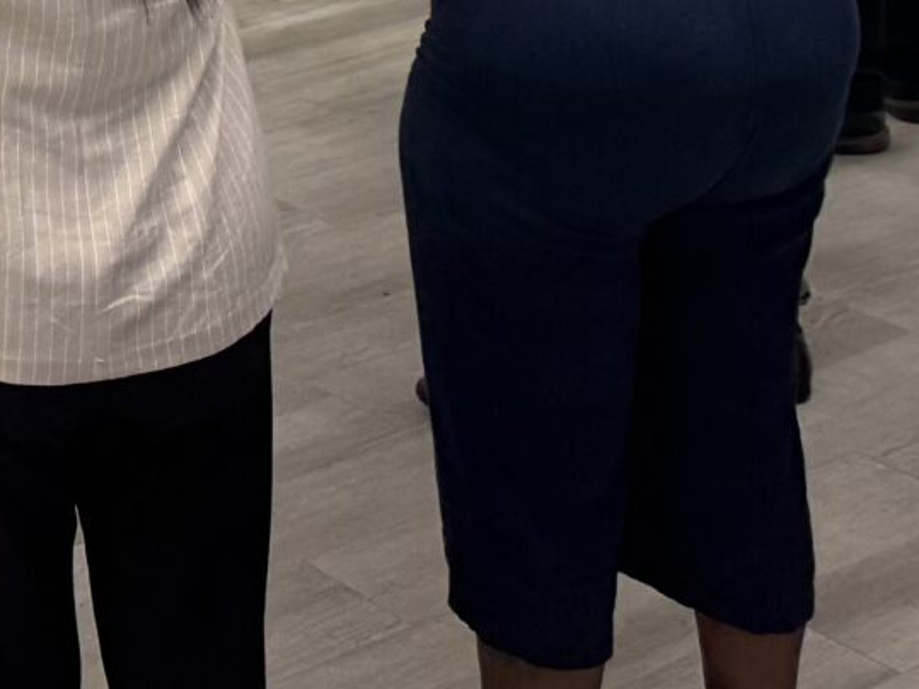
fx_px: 3026
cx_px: -399
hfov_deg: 16.0
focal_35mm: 114
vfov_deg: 11.1
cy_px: -907
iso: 125
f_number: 1.78
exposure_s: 1/120
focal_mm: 6.76
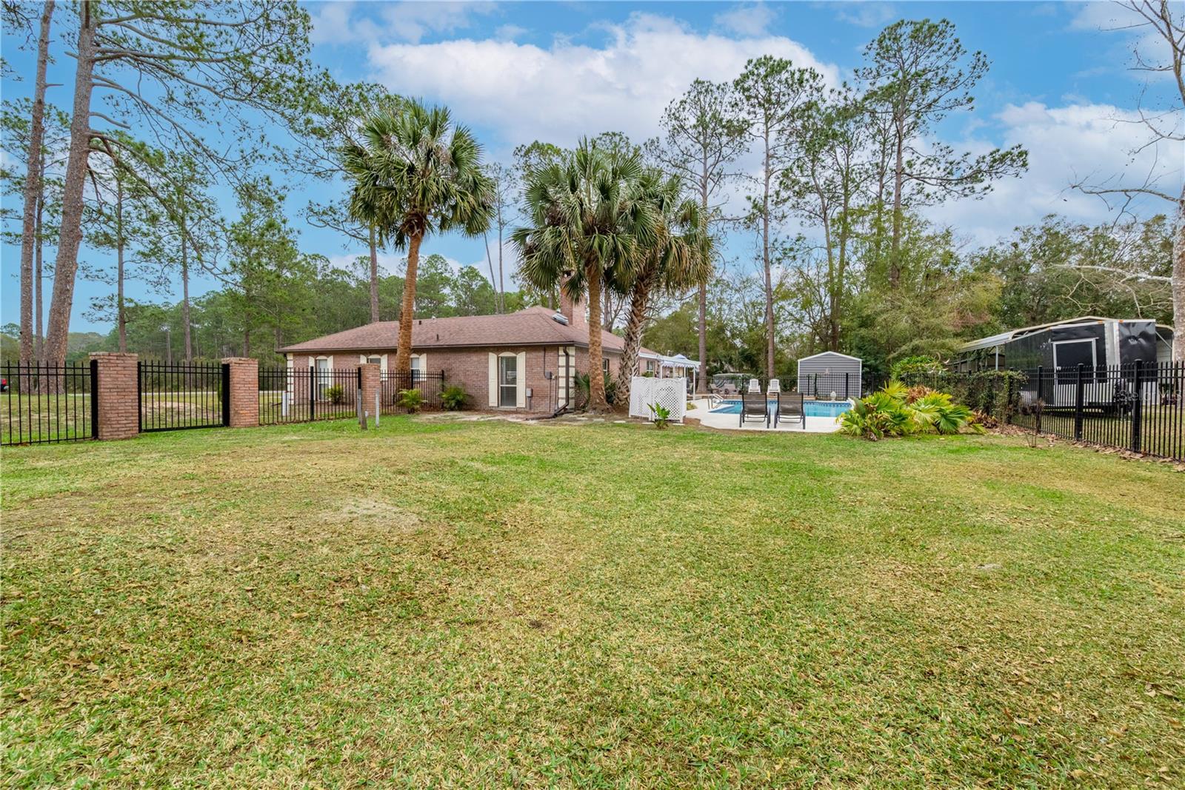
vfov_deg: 79.2
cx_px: 592
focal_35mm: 14
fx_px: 477
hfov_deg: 102.3
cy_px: 395
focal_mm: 14.5
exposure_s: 1/1250
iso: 400
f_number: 9
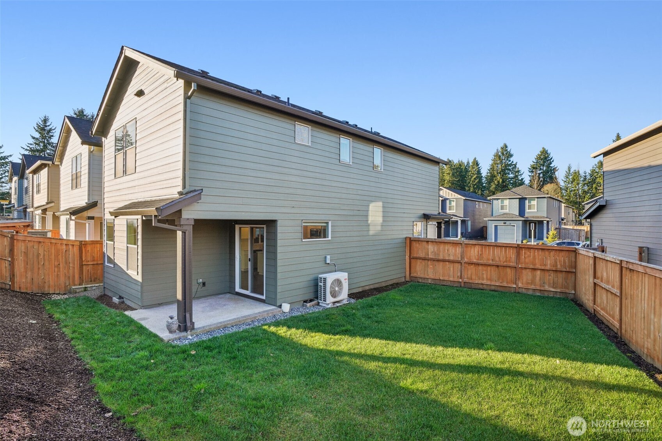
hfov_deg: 90.0
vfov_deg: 67.4
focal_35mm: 18
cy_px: 220
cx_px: 331
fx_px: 331
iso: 400
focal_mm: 18
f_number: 8
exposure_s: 1/160
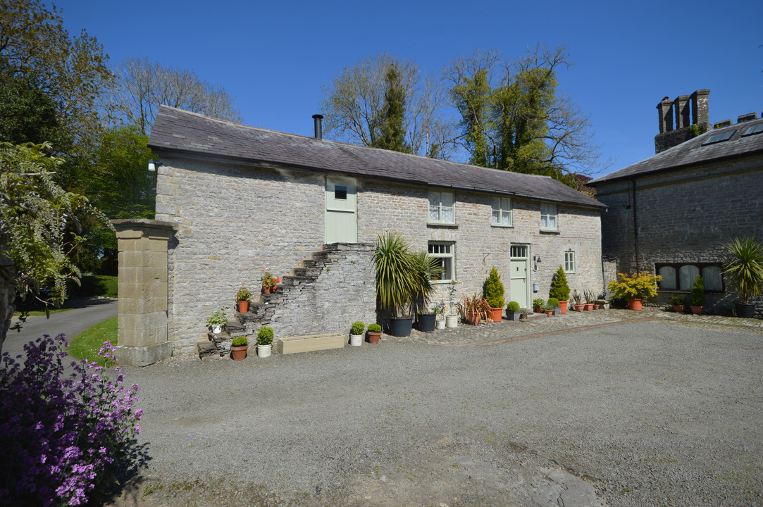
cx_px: 382
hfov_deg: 90.1
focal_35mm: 18
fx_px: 381
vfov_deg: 67.3
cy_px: 254
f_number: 9
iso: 100
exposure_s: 1/400
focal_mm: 12
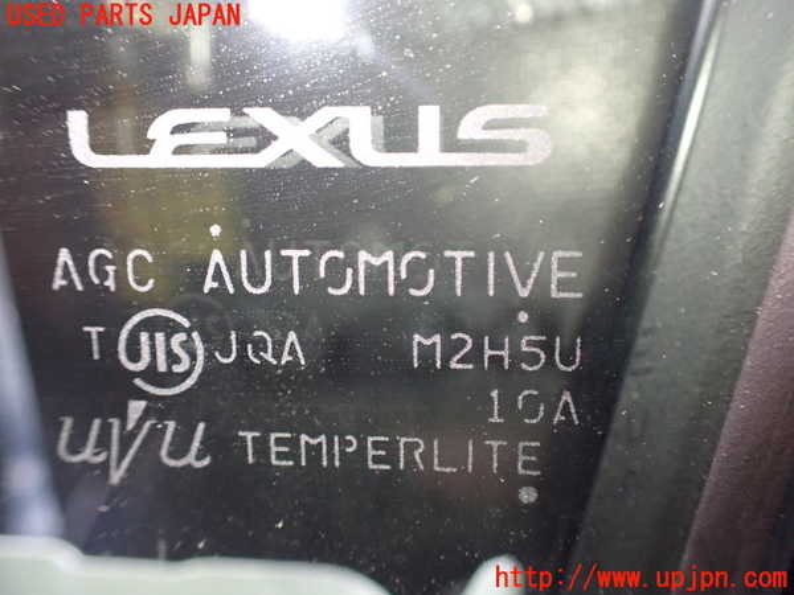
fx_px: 688
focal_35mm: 30
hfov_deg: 60.0
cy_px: 298
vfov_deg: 46.8
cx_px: 397
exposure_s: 1/100
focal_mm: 5.4
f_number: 2.3
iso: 800
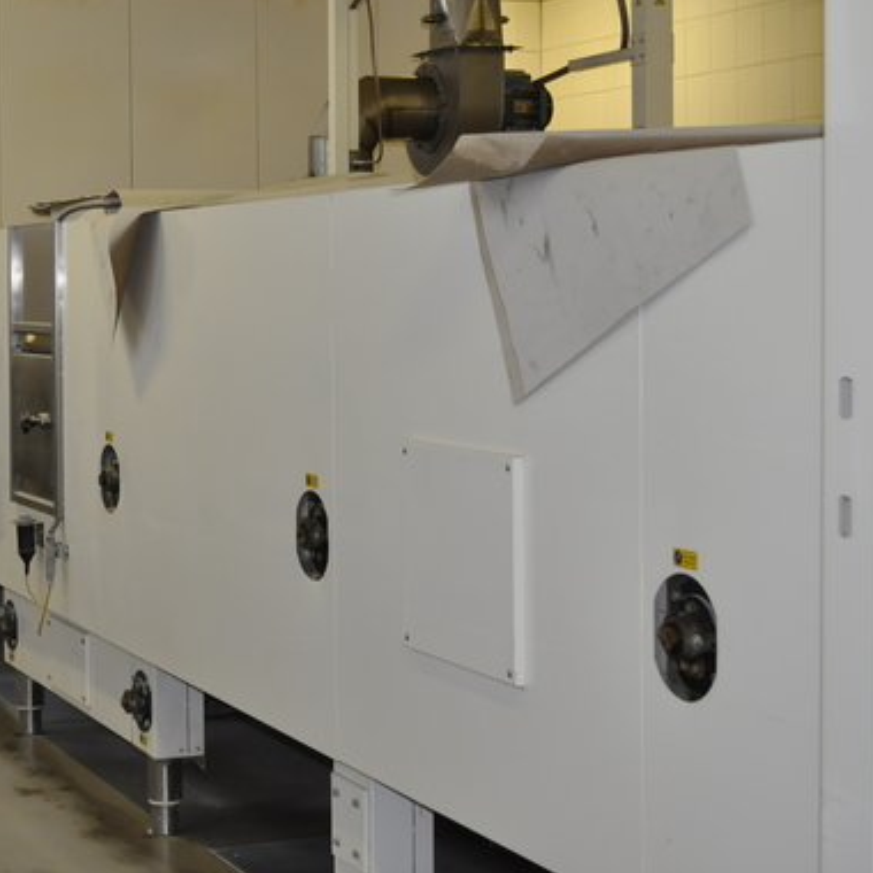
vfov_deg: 23.0
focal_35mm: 75
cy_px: 343
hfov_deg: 22.8
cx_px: 193
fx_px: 2140
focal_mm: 32
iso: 800
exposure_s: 1/60
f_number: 4.8
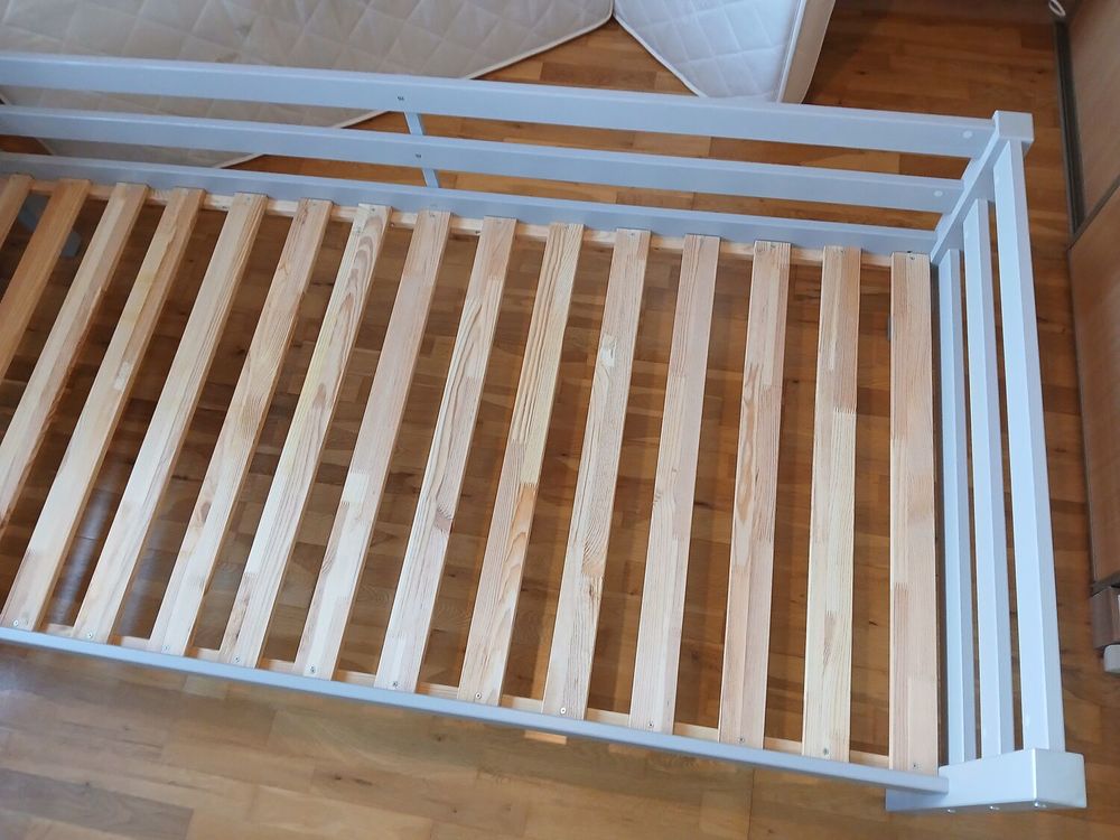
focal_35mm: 26
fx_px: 841
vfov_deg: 53.1
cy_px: 420
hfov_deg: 67.3
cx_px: 560
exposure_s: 1/33.3
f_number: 1.8
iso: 250
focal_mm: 3.98
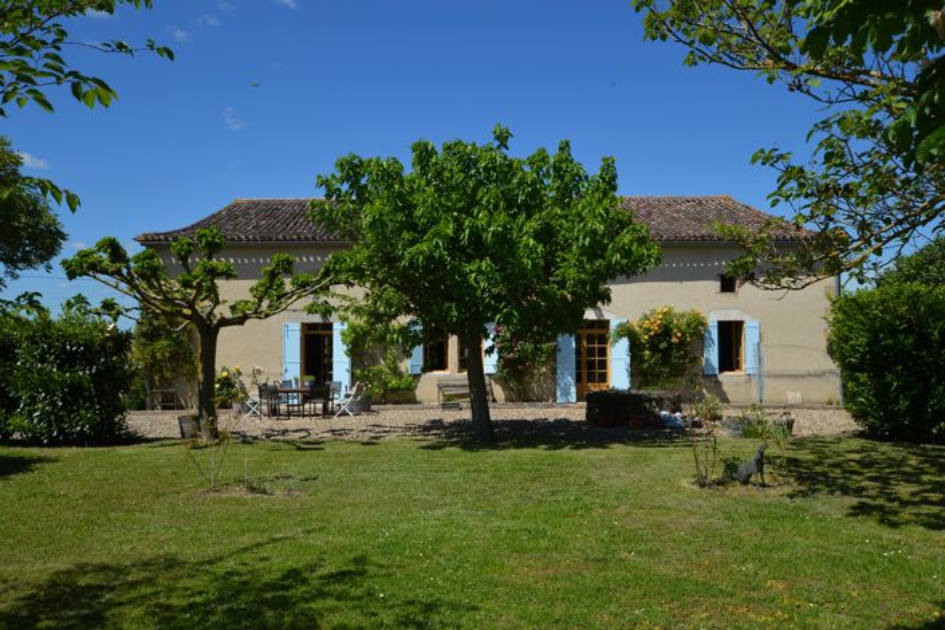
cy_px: 315
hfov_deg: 61.9
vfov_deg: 43.6
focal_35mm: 30
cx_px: 472
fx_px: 787
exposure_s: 1/320
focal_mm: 20
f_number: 9
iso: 100
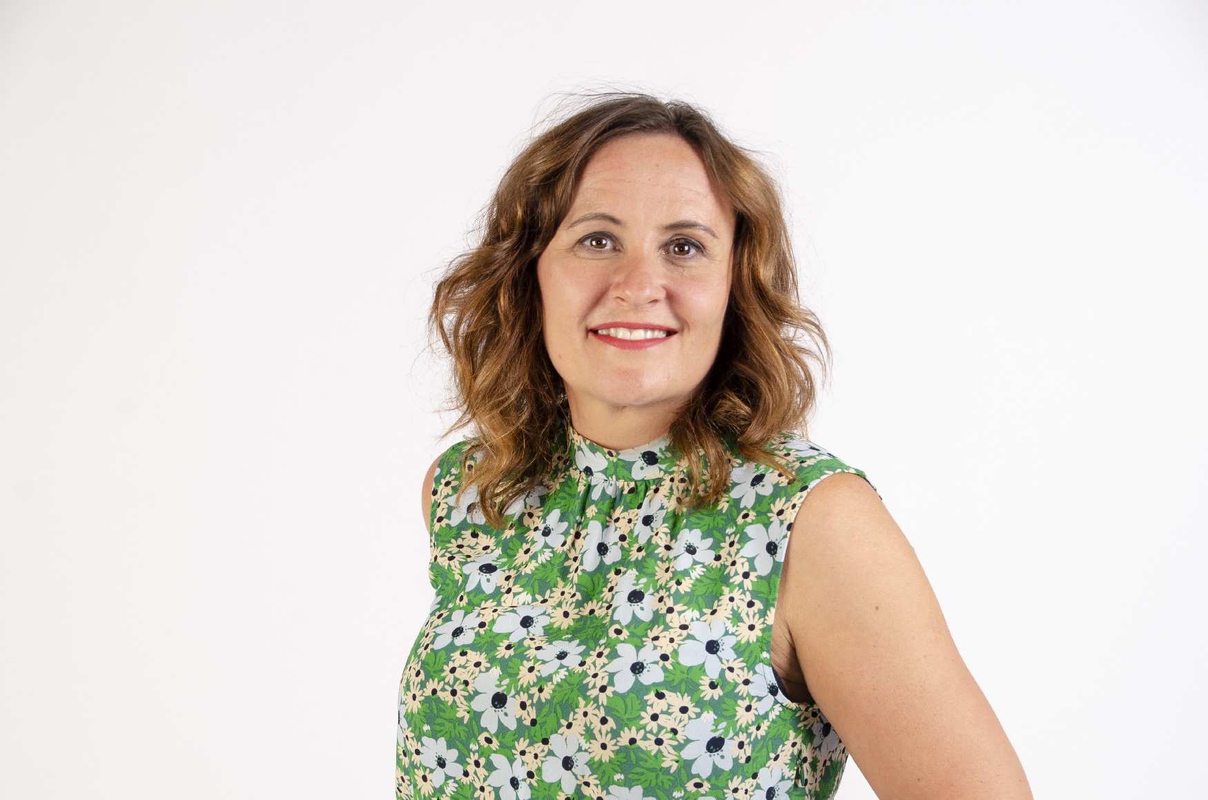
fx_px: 3014
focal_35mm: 90
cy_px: 400
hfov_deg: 22.7
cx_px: 604
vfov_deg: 15.1
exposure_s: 1/60
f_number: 7.1
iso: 125
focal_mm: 60
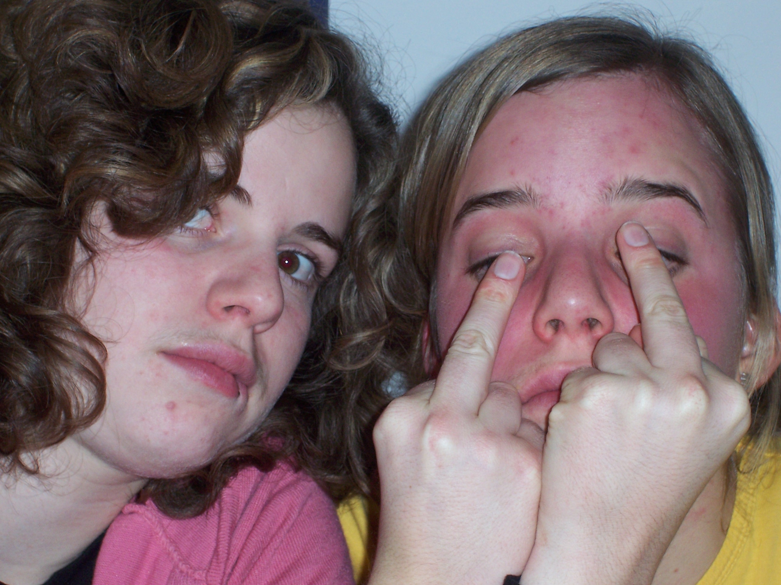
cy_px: 292
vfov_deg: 13.7
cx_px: 390
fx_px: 2437
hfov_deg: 18.2
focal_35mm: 108
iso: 125
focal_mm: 18.6
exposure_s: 1/125
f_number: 4.8
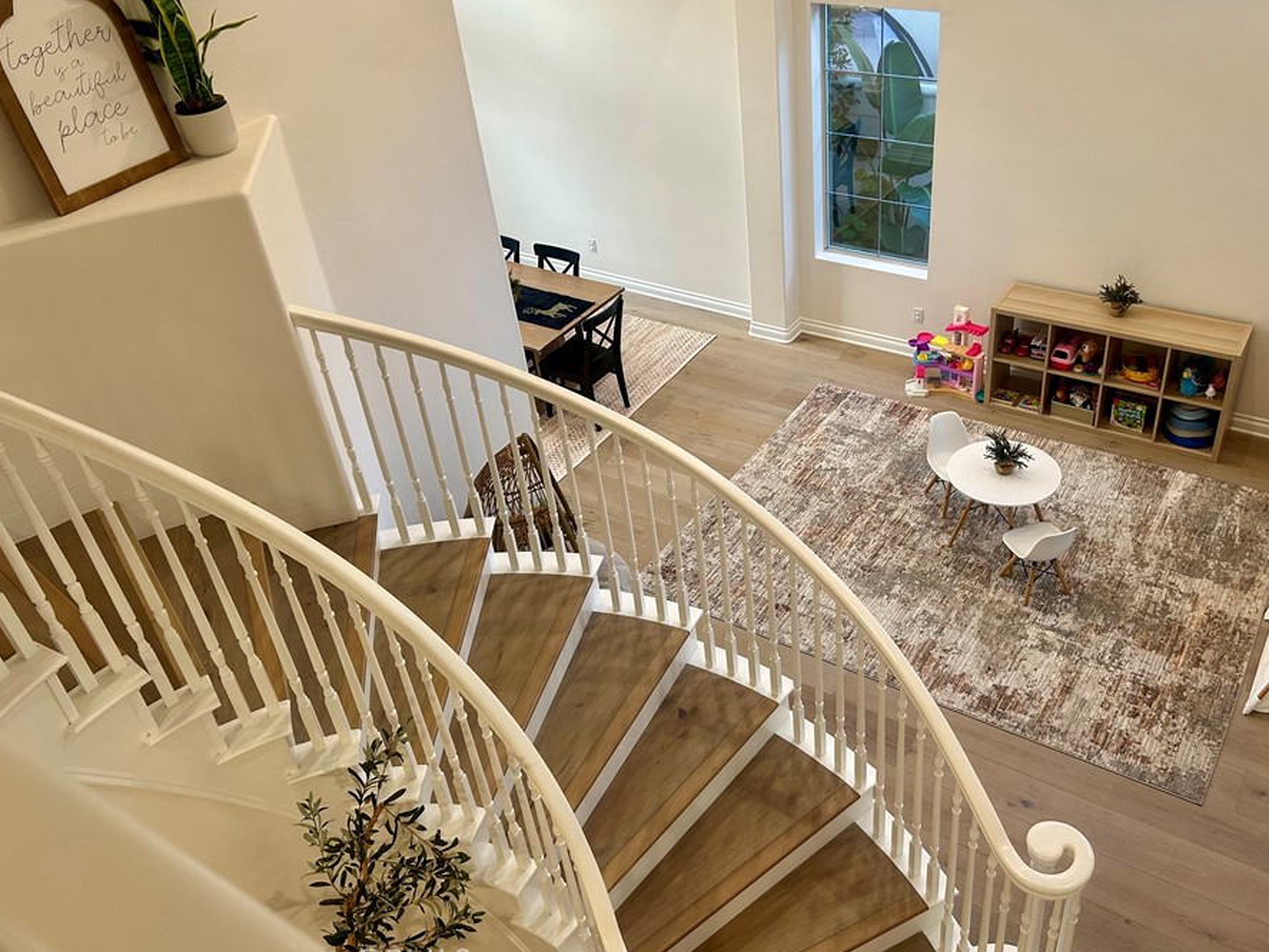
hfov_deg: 59.8
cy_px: 433
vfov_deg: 46.8
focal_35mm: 30
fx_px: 1100
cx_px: 698
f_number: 1.5
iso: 100
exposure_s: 1/120
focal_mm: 5.7
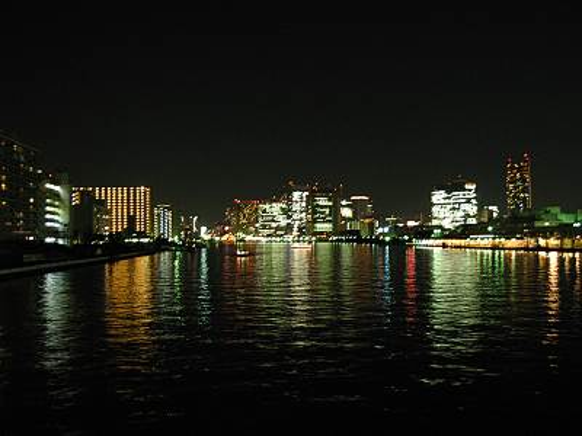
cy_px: 218
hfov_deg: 49.0
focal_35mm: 38
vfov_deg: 37.7
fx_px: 639
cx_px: 291
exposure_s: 1/1.4
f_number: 2.9
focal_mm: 6.3
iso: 237
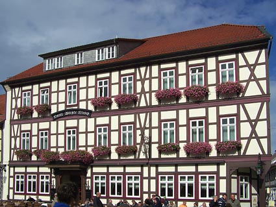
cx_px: 138
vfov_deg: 37.7
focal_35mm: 38
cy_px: 104
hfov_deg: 49.0
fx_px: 303
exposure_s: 1/640
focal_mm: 6.3
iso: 64
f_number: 5.6
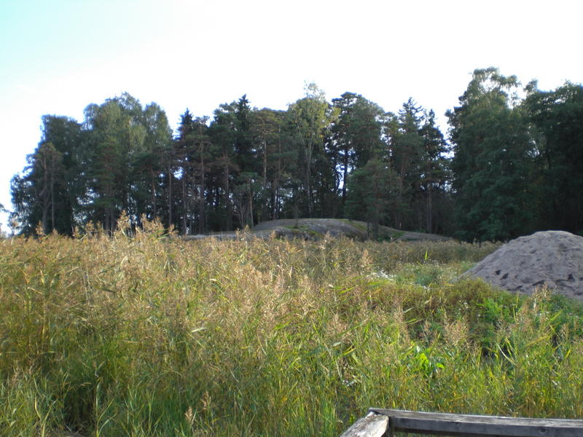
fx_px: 640
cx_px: 292
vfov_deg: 37.7
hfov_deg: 49.0
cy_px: 218
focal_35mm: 38
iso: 50
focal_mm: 6.3
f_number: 3.1
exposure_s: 1/100
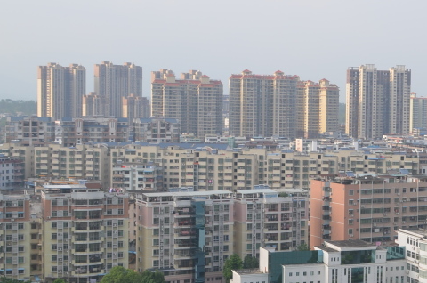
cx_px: 374
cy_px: 147
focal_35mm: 80
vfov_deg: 17.0
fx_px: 948
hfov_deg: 24.7
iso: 125
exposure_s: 1/250
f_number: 8
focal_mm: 25
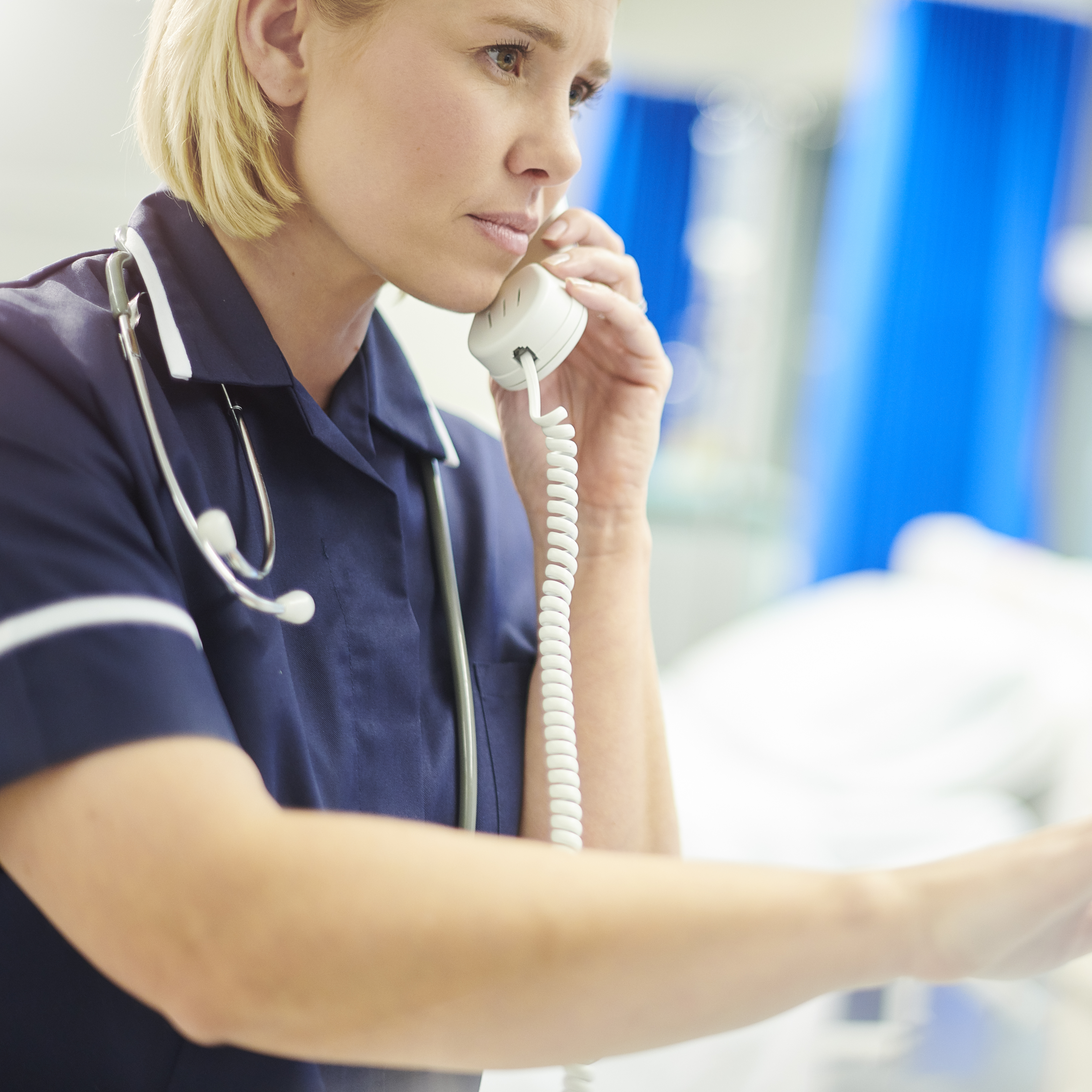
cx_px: 816
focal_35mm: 64
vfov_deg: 26.9
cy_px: 545
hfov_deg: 26.5
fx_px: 2284
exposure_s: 1/200
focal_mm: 50
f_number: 1.8
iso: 640
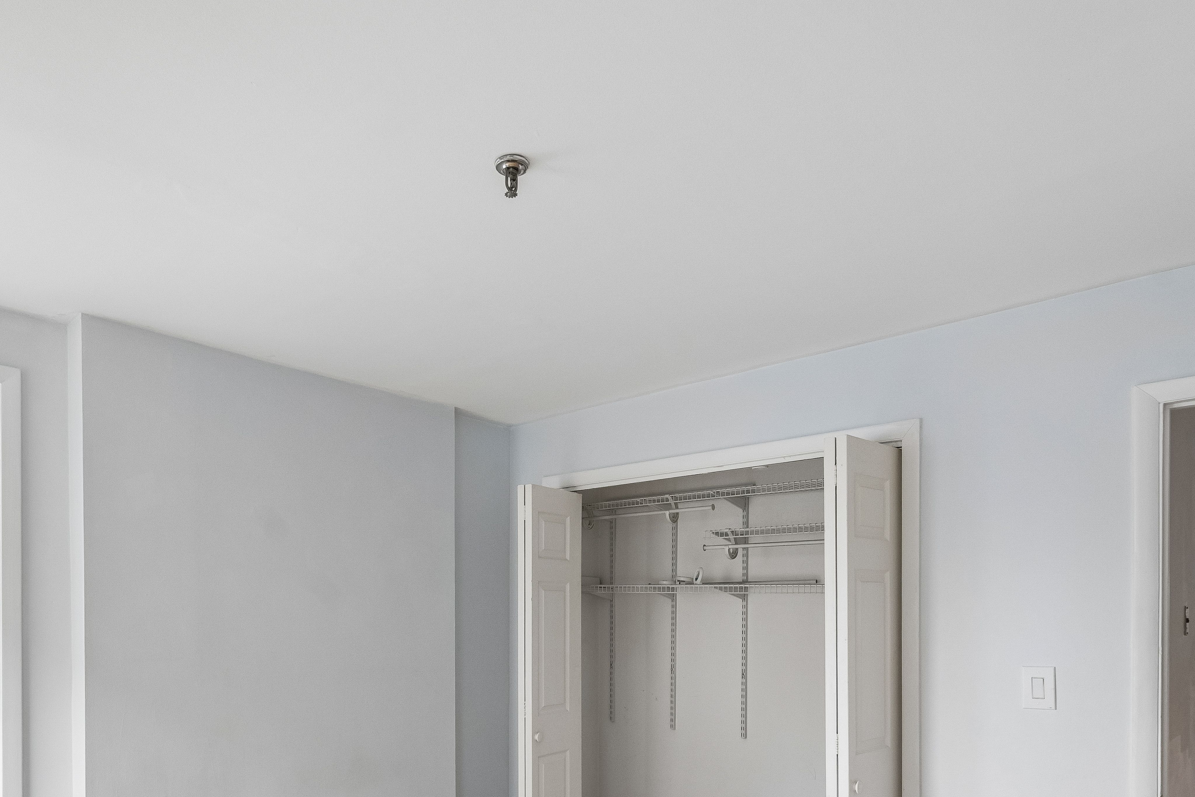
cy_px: 653
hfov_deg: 73.2
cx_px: 500
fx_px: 797
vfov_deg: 49.6
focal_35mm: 24
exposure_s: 1/40
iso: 1600
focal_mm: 14
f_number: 8
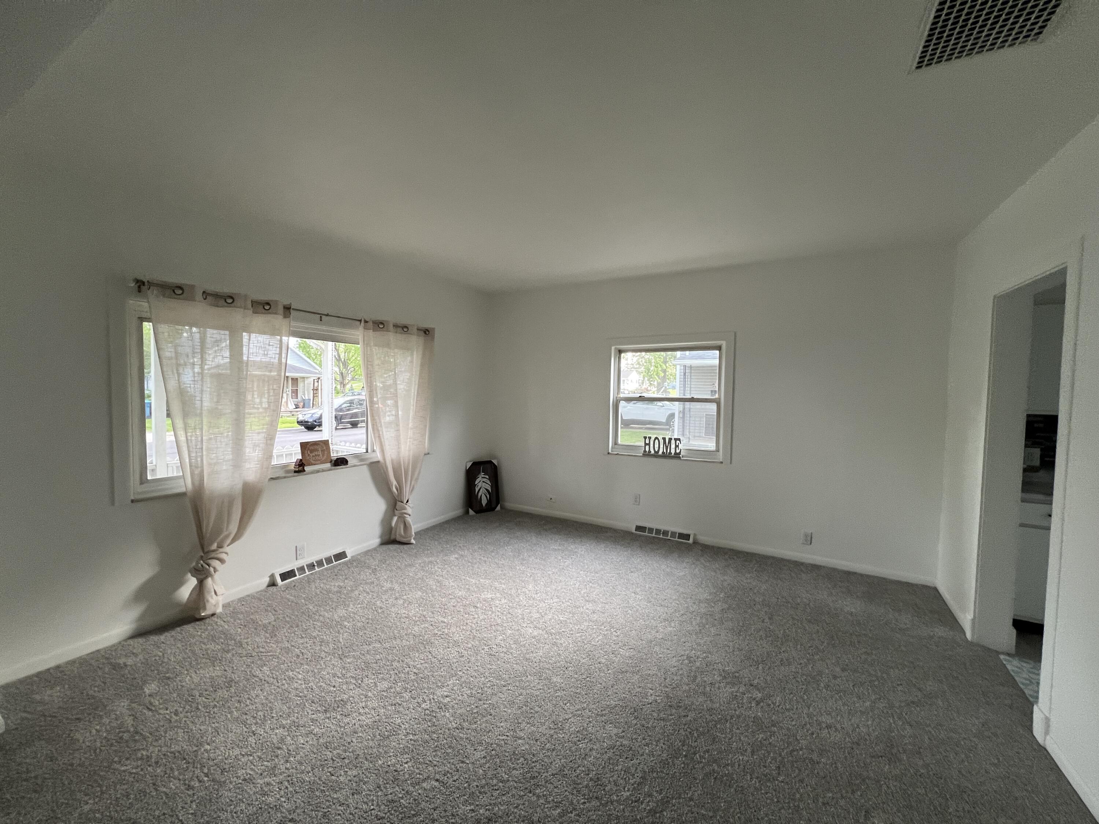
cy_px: 412
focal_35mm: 13
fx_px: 413
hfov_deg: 106.2
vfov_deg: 89.9
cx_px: 550
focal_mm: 1.57
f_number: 1.8
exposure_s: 1/99
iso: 200
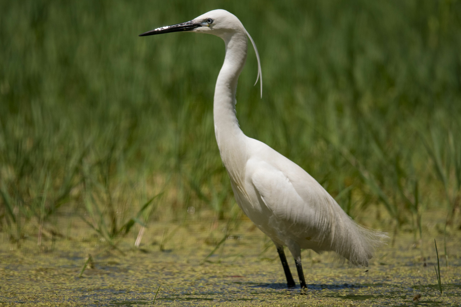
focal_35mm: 900
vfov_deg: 1.5
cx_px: 230
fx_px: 11524
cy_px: 154
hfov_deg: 2.3
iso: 400
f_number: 6.3
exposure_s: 1/1000
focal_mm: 600
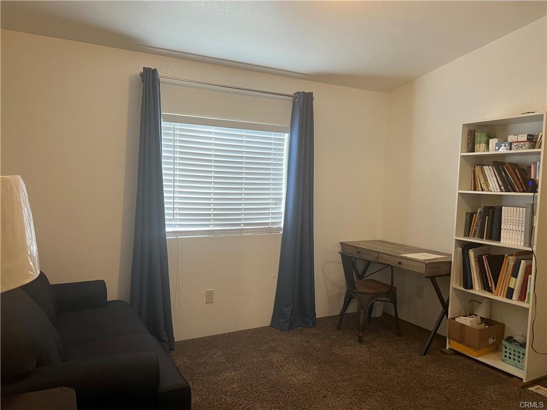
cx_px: 274
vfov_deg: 53.1
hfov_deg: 67.3
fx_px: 411
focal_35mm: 26
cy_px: 205
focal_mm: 5.7
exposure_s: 1/60
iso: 80
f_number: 1.5
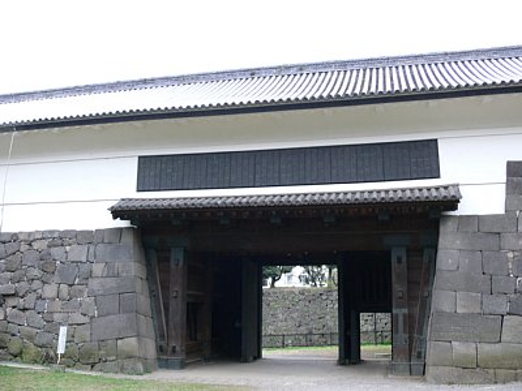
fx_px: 528
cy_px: 196
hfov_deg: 52.6
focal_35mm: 35
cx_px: 261
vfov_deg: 40.7
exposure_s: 1/30
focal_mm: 7.4
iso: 160
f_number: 2.8
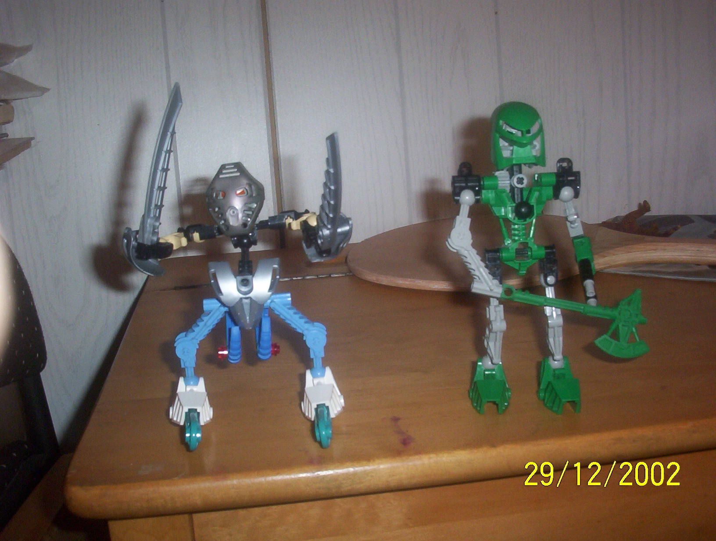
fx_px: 809
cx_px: 358
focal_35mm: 39
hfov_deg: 47.8
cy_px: 270
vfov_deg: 37.0
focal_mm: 6
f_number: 4.5
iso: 140
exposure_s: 1/30
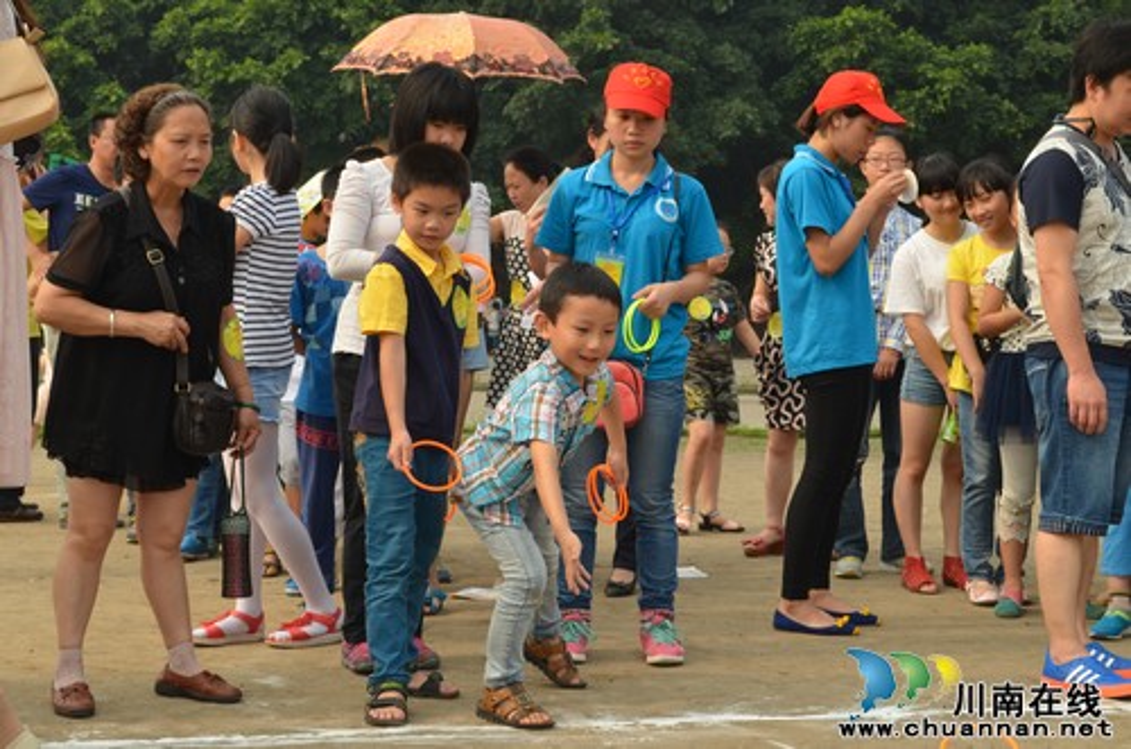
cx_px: 566
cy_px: 374
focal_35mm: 66
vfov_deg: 20.5
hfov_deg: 30.6
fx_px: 2069
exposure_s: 1/250
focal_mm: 44
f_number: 8
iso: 200
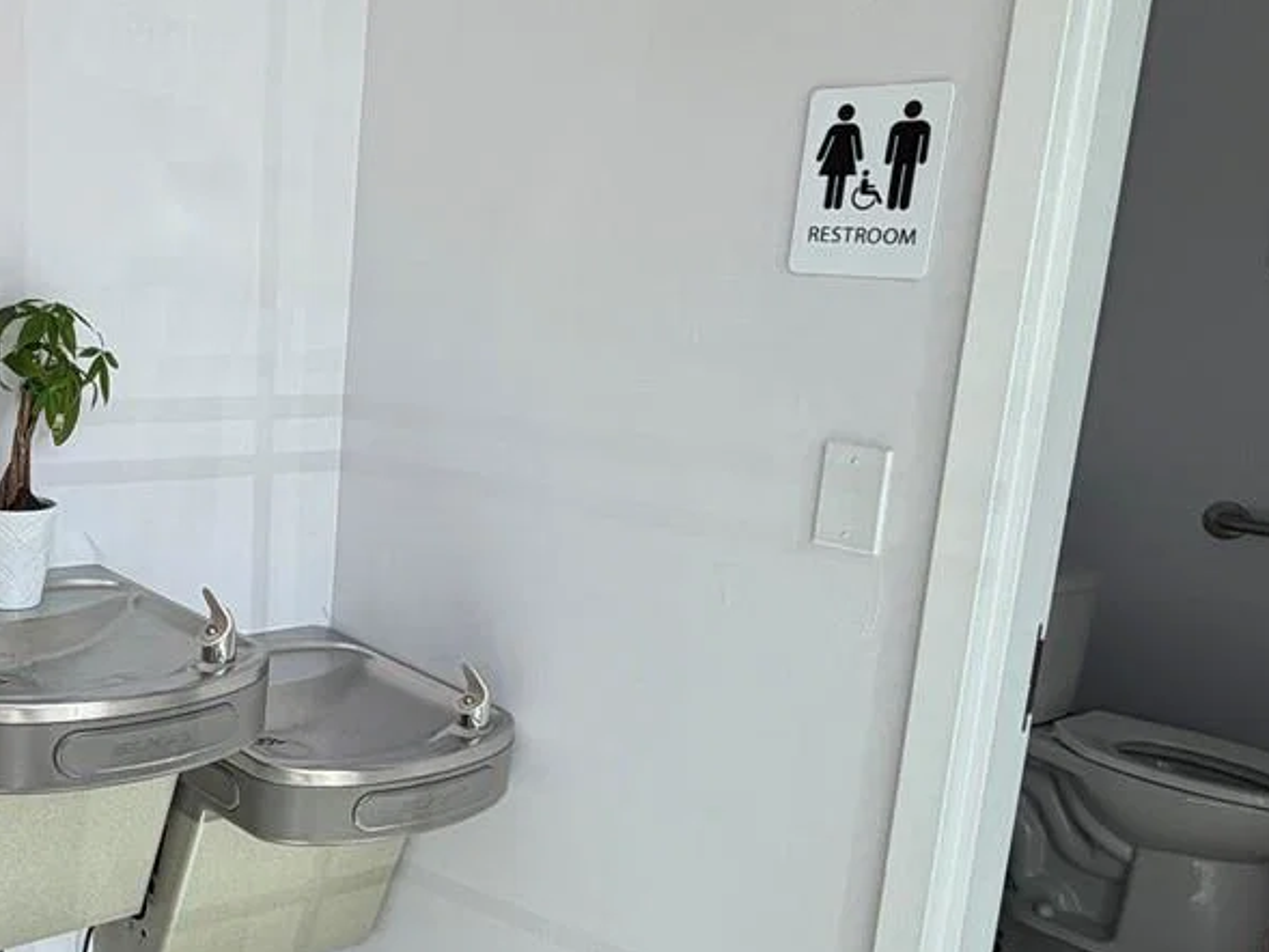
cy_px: 498
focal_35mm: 38
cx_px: 32
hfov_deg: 42.9
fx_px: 1393
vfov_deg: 37.7
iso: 50
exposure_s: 1/502
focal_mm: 2.22
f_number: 2.2
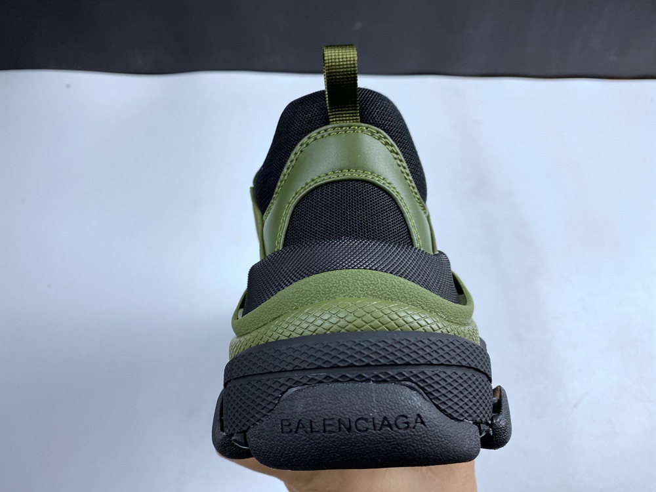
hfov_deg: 67.3
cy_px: 246
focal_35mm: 26
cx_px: 328
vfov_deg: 53.1
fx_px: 493
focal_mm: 4.25
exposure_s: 1/100
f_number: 1.8
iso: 50
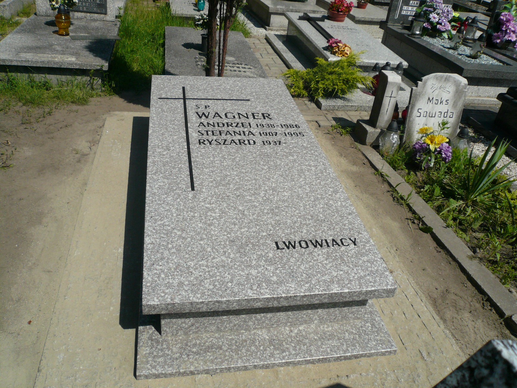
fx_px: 418
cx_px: 258
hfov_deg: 63.4
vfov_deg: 49.7
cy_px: 194
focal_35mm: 28
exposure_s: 1/400
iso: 100
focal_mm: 4.6
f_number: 8
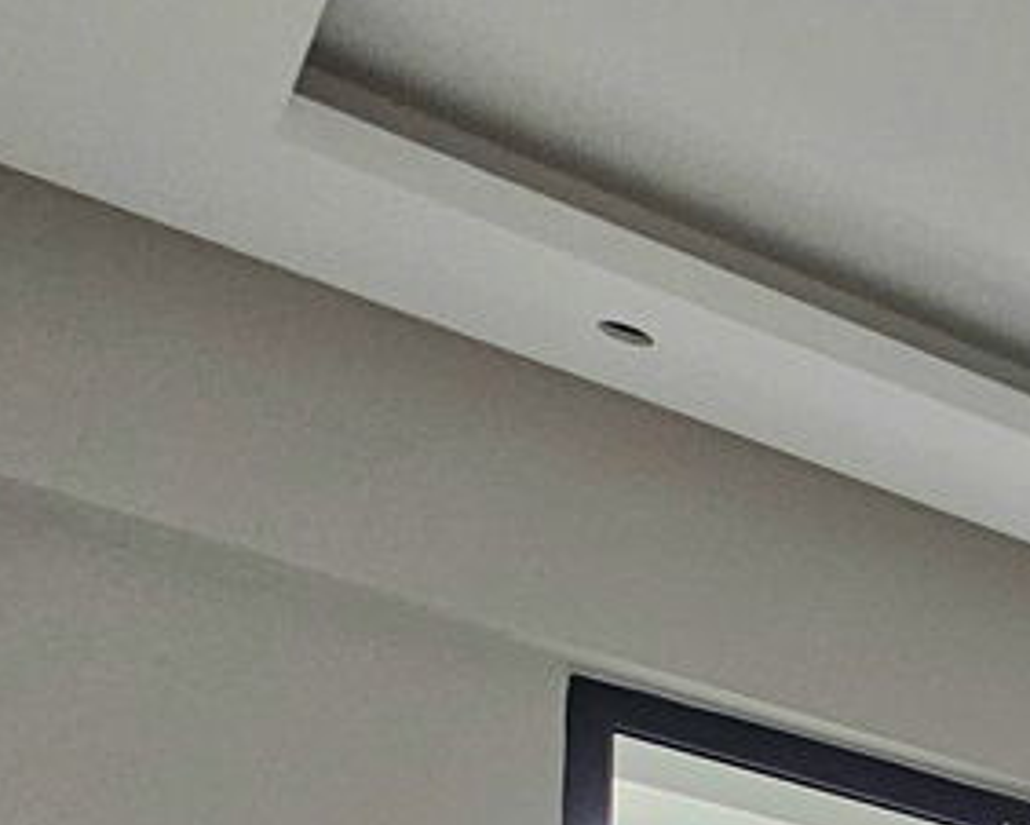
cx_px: 2414
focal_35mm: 72
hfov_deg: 15.5
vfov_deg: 14.9
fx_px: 2196
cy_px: 1887
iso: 125
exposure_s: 1/50.3
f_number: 2.2
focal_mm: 2.2
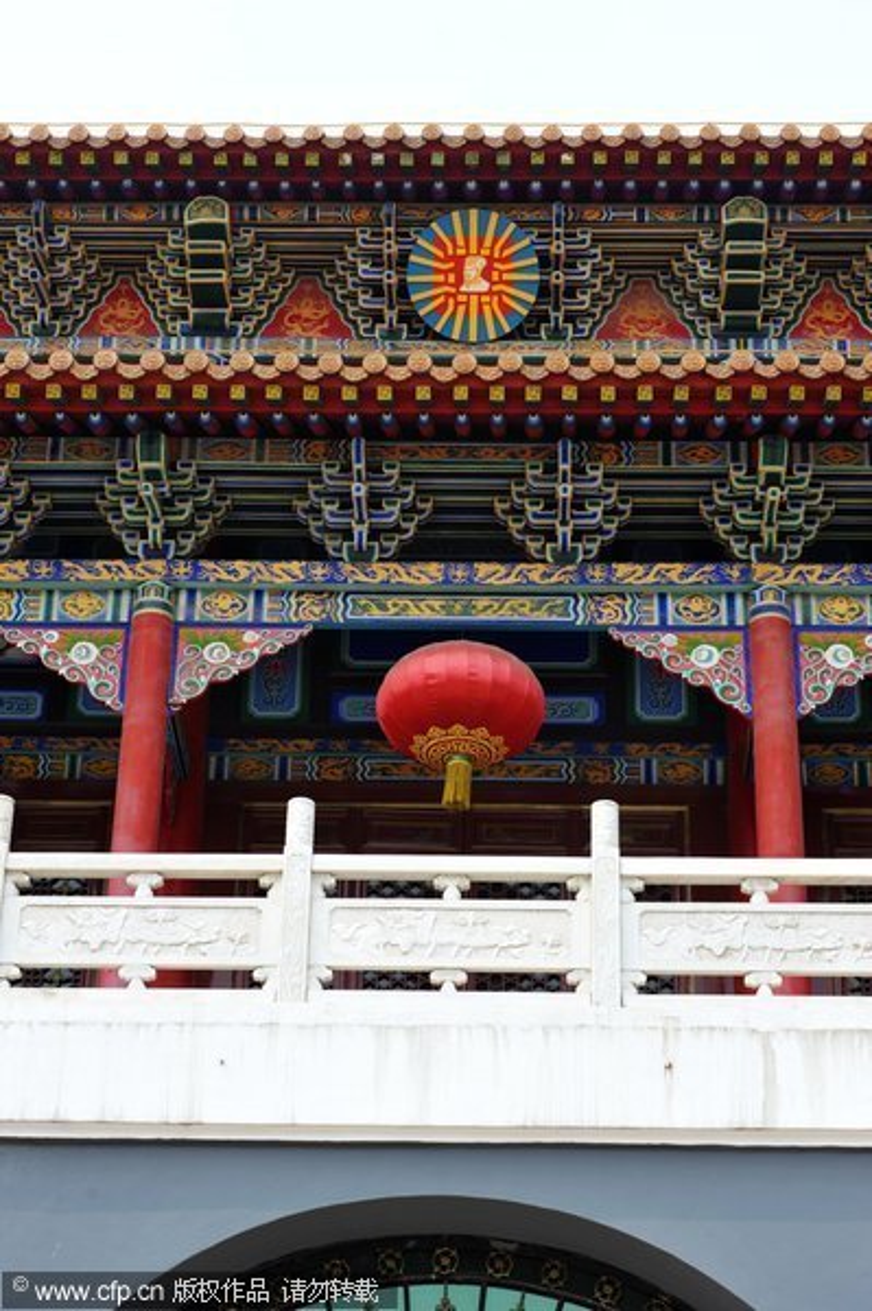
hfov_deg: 16.0
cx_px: 436
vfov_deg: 23.9
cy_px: 656
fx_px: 3093
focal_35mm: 85
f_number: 8
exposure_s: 1/250
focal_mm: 85
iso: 200
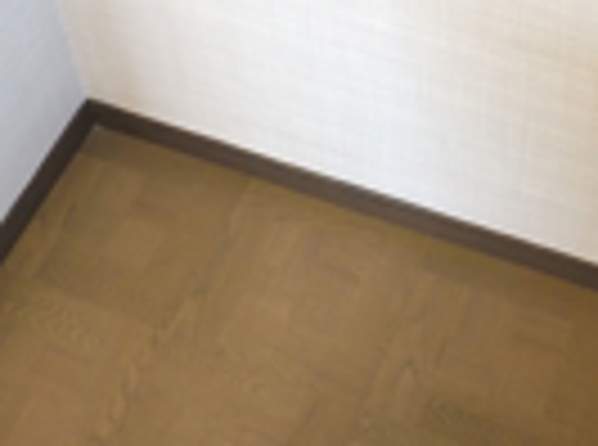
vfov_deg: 18.8
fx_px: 1309
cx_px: 333
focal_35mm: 76
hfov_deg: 25.7
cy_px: -2
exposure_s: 1/60
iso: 640
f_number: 2.8
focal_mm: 12
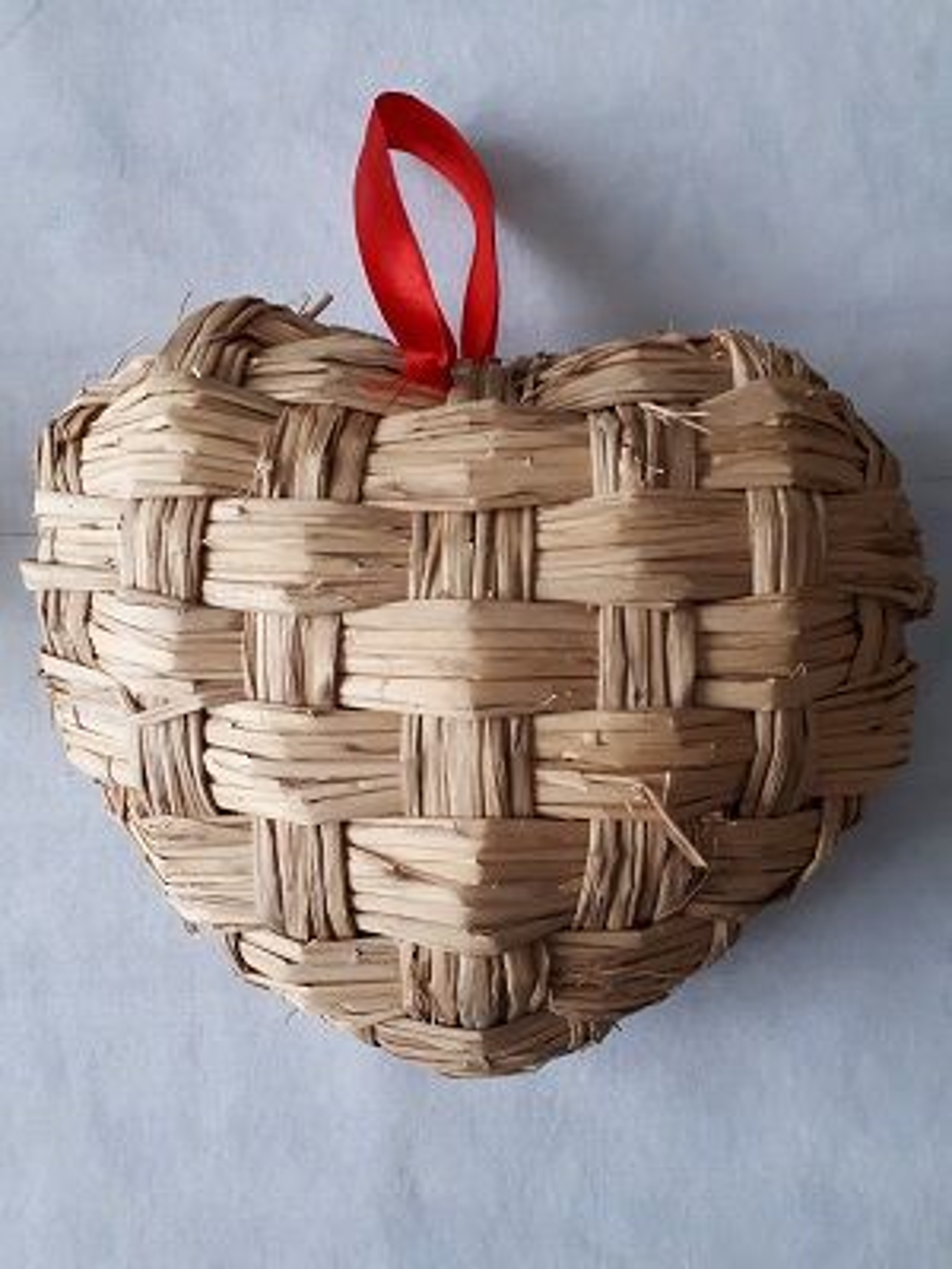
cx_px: 476
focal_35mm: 27
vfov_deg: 65.3
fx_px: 990
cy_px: 634
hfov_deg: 51.4
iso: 320
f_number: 1.9
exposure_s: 1/17
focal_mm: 3.6
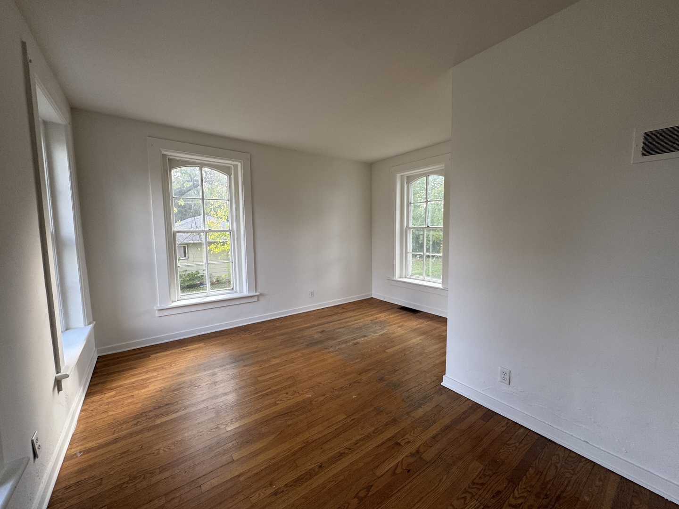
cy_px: 254
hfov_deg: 102.1
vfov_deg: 85.7
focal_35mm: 14
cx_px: 340
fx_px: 275
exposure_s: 1/99
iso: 64
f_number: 2.2
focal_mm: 2.22
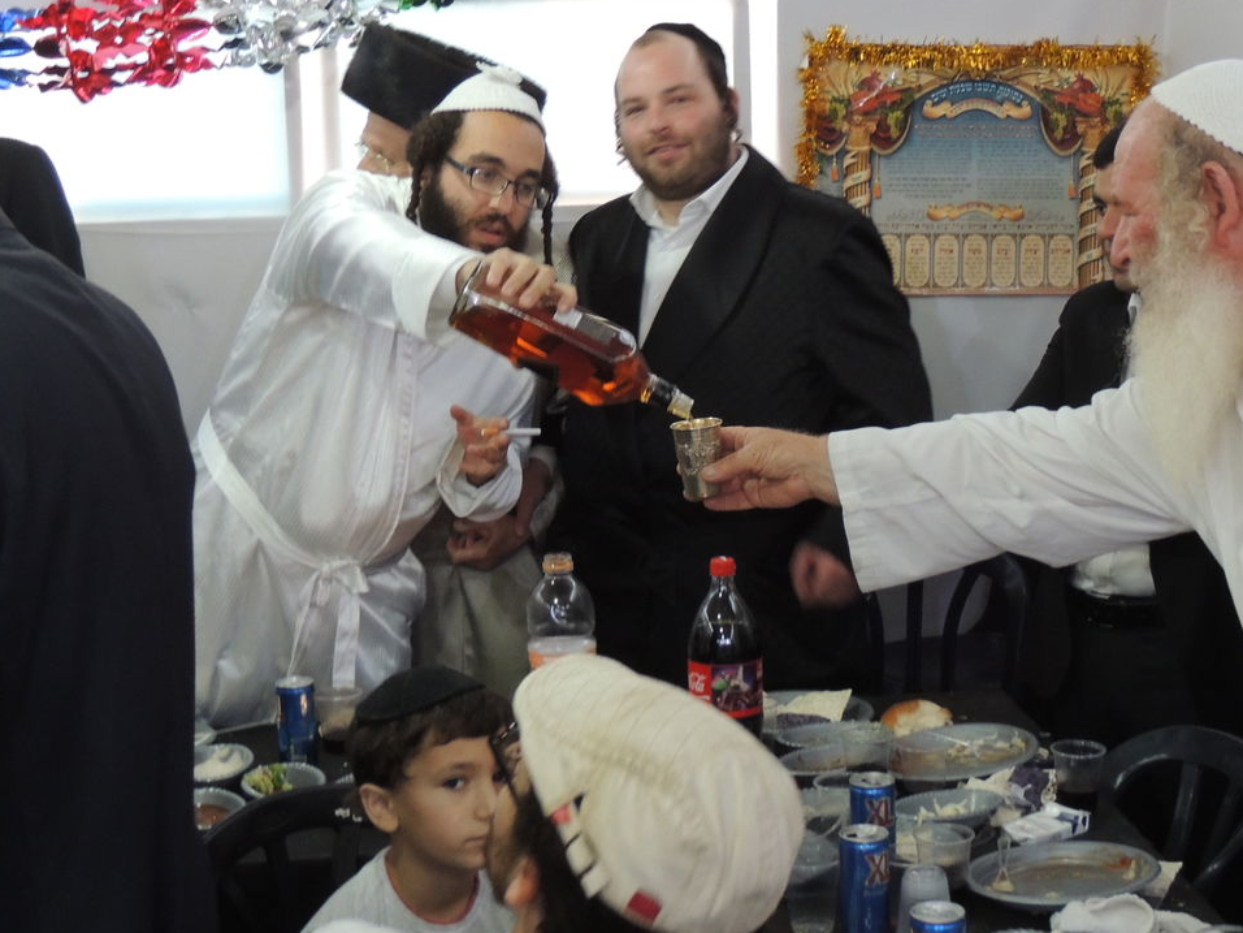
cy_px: 363
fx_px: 2262
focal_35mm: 63
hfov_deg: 30.7
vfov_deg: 23.2
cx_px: 668
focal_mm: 7.6
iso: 400
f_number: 3.4
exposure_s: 1/20
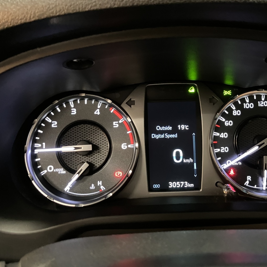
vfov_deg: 47.2
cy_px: 126
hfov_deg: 46.9
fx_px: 305
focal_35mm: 35
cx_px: 164
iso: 640
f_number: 1.8
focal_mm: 3.99
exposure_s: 1/17
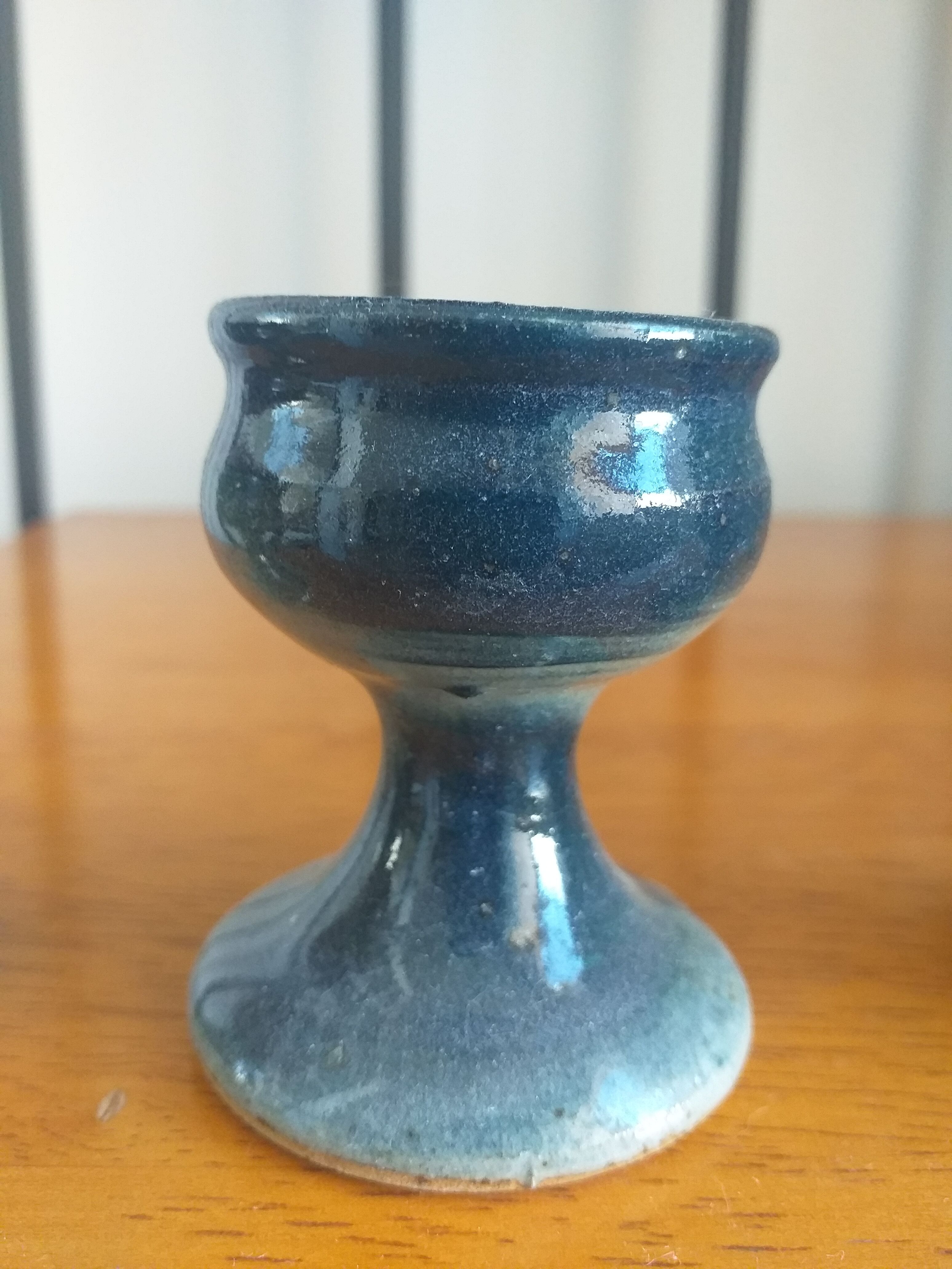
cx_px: 476
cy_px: 634
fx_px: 953
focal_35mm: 26
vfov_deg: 67.3
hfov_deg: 53.1
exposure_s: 1/50
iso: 200
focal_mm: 3.6
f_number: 1.9
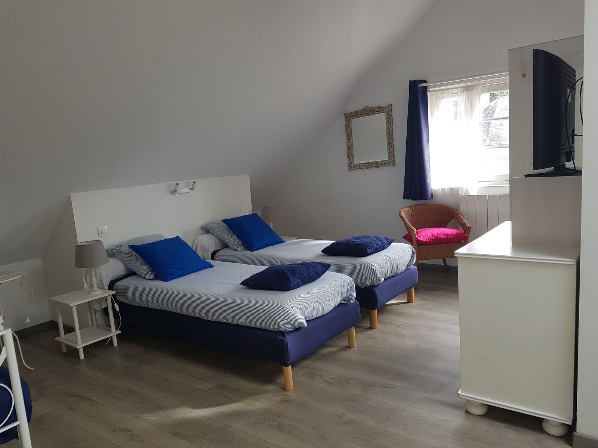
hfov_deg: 67.3
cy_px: 224
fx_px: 449
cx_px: 299
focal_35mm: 26
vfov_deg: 53.1
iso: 50
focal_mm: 4.2
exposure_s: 1/164
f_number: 1.7
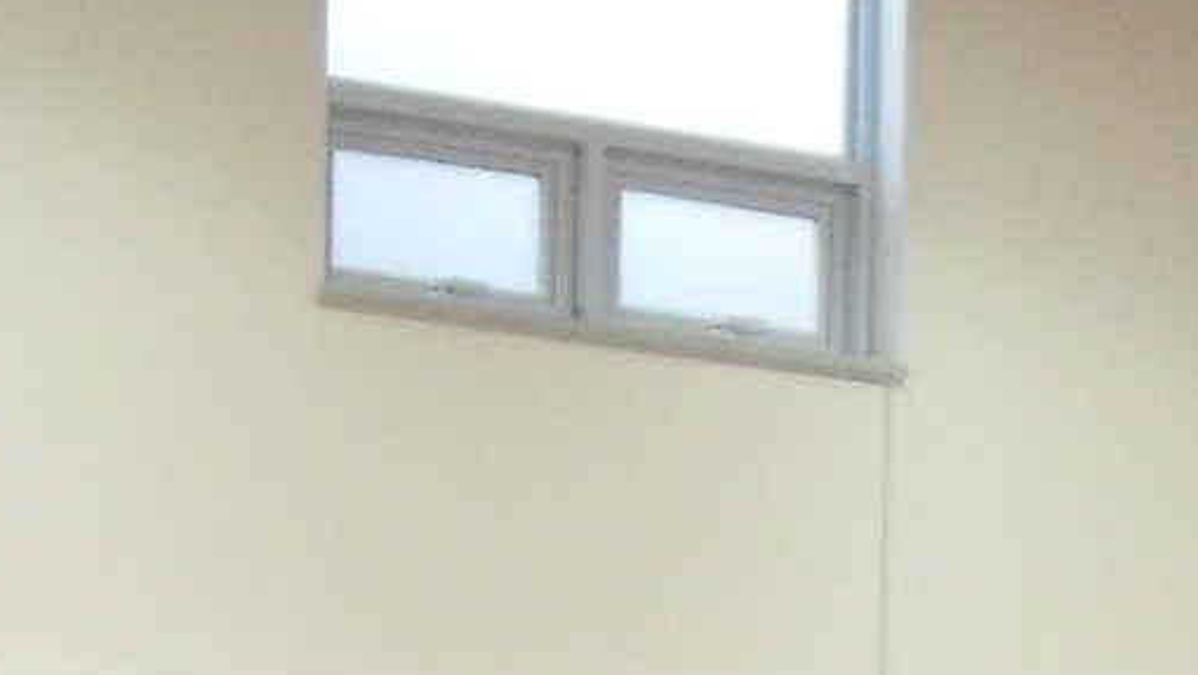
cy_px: 1715
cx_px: 2189
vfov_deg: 6.0
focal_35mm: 194
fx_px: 6166
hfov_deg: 10.4
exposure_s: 1/45
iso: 200
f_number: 2.8
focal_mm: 6.2
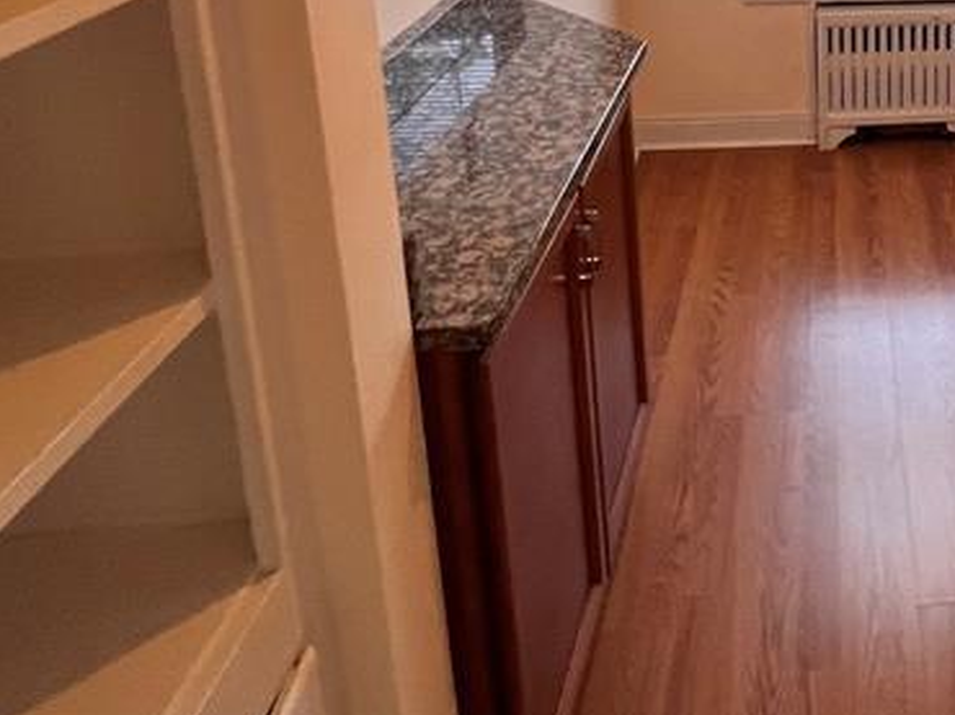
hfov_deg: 44.2
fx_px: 993
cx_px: 945
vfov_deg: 33.8
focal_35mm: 36
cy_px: -93
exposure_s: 1/120
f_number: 1.8
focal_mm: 1.57
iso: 160
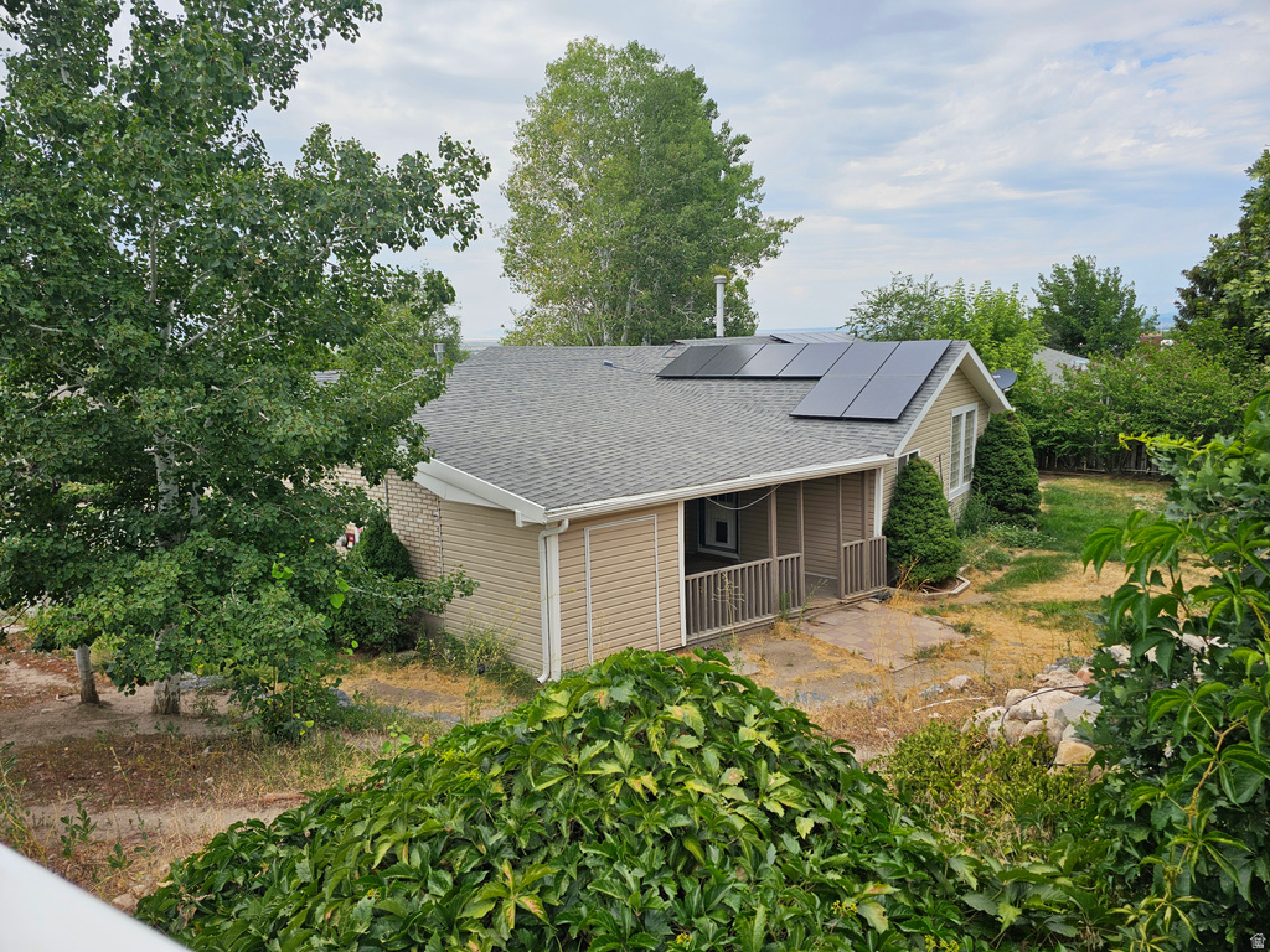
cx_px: 635
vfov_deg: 58.9
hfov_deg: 73.9
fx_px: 844
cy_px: 476
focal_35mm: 23
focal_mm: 6.3
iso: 10
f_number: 1.7
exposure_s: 1/604
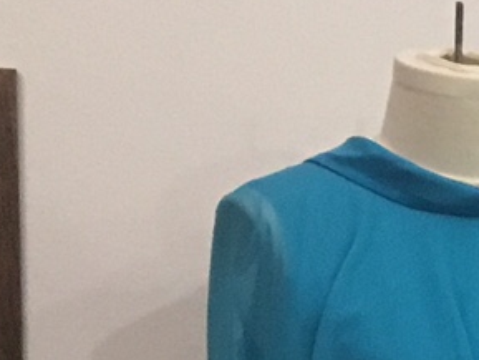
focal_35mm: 202
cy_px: 620
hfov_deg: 8.5
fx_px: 2796
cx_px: 1328
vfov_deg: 7.2
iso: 160
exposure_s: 1/30
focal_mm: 4.15
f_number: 2.2
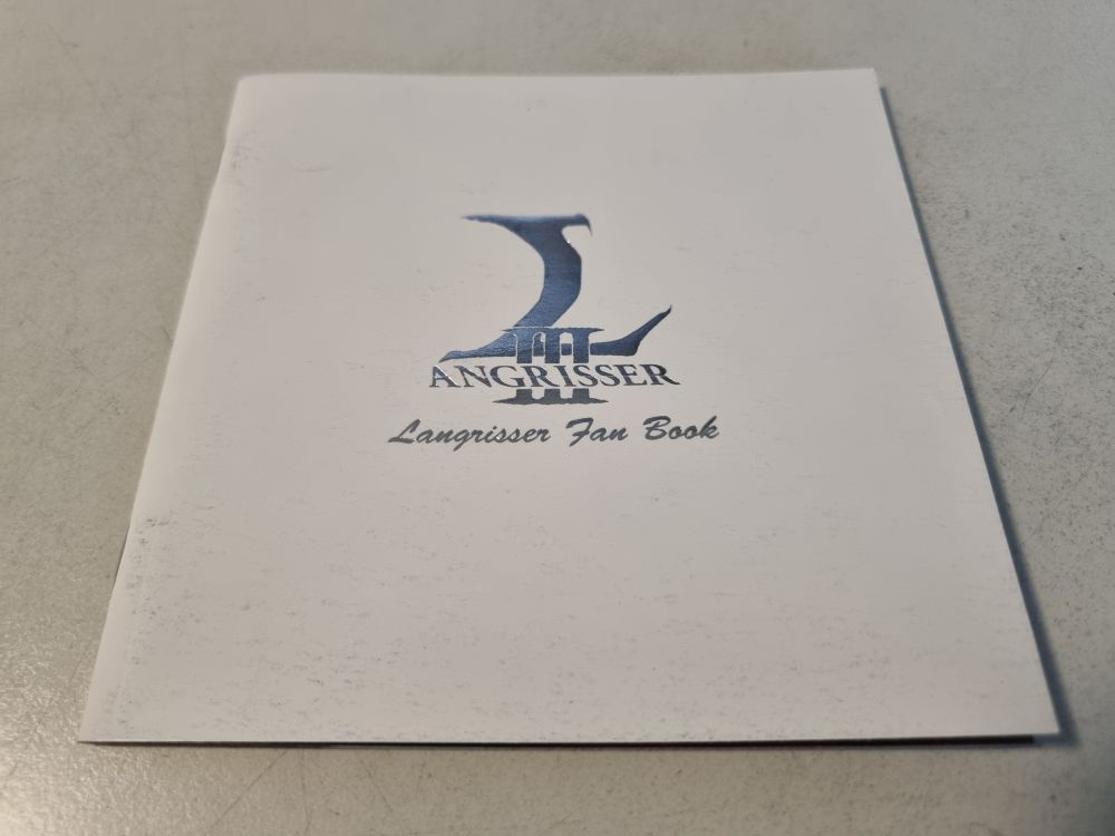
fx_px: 837
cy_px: 418
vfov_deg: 53.1
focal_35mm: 26
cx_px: 558
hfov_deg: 67.3
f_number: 1.8
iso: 200
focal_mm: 5.4
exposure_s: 1/50
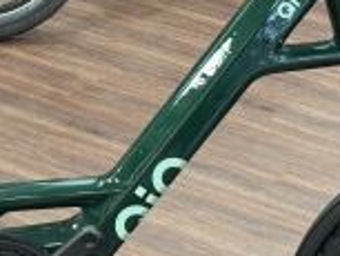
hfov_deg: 10.8
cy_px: 89
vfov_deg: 8.1
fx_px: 1799
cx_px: 78
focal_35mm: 183
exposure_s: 1/50
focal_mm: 6.76
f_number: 1.78
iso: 250
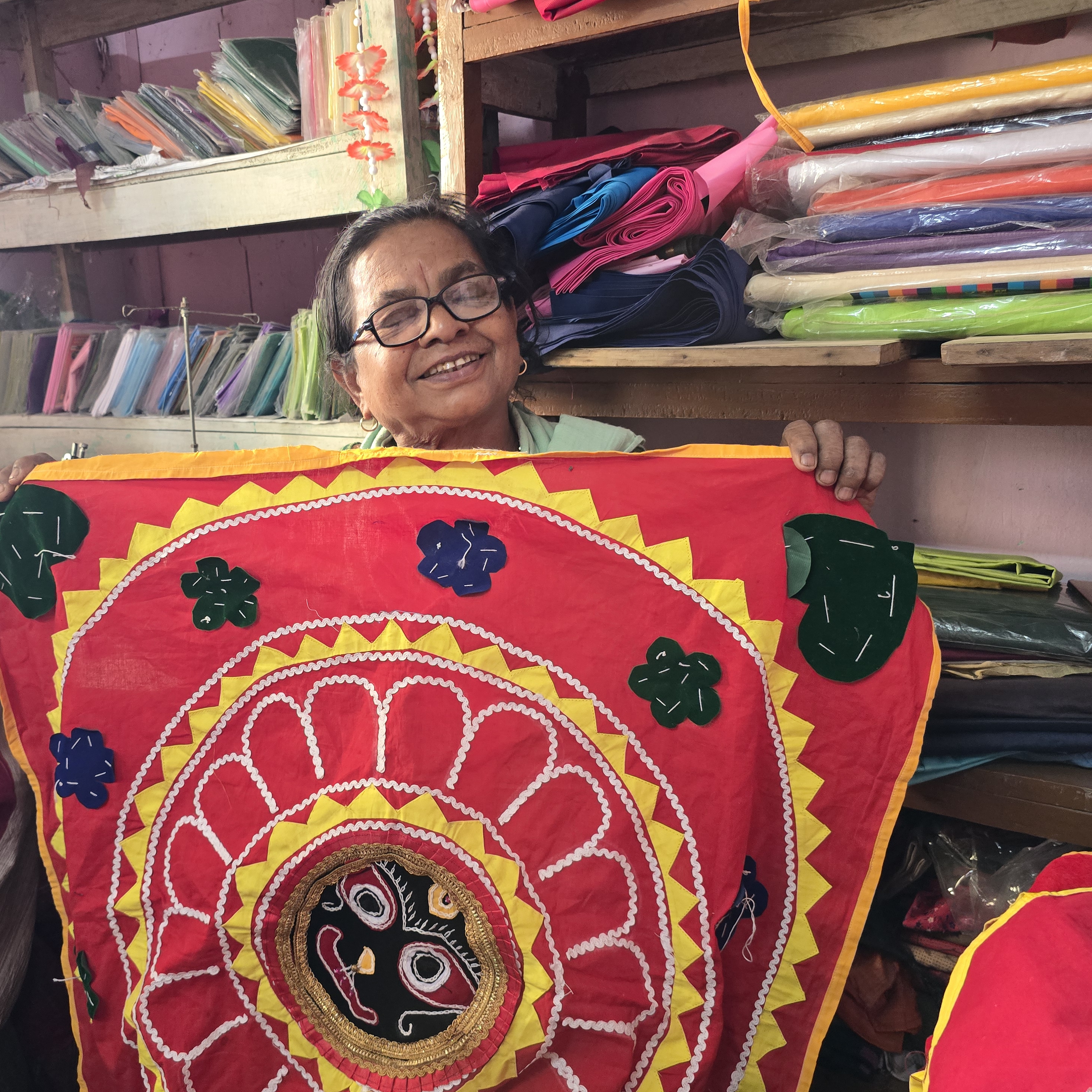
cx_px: 408
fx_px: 999
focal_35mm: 28
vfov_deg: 57.3
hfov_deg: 56.6
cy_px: 549
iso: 640
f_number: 1.7
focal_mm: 6.3
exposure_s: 1/100
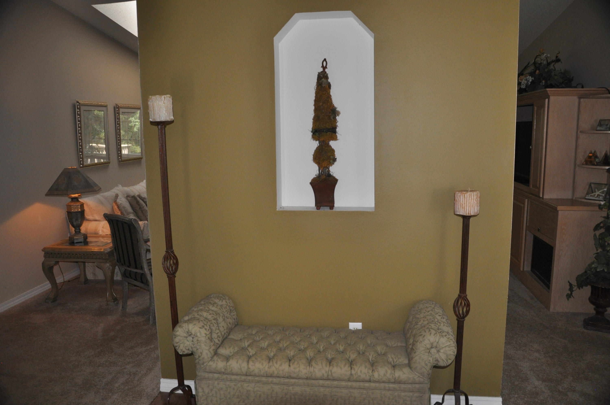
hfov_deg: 67.4
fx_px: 457
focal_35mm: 27
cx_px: 305
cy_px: 202
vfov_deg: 47.8
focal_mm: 18
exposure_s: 1/60
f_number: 3.5
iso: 800
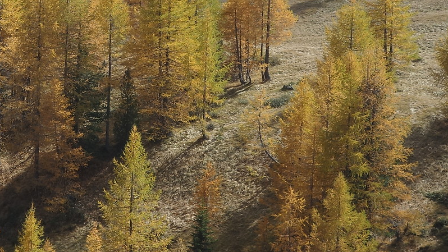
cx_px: 122
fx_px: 1723
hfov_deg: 14.8
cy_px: -60
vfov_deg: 8.3
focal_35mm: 145
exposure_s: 1/200
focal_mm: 17.18
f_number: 5.6
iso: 80
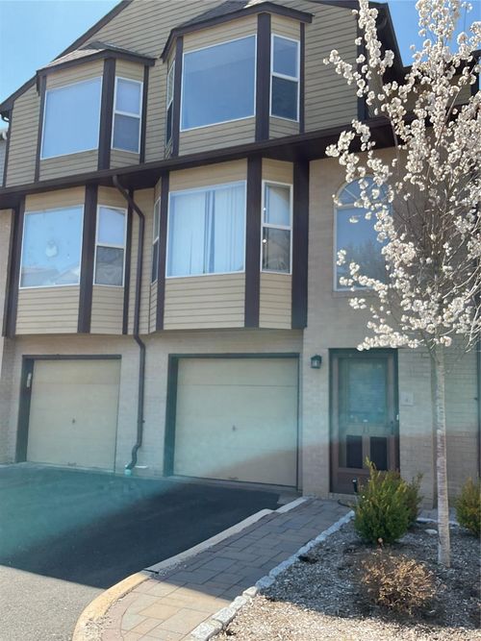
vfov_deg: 61.7
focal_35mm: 29
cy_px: 320
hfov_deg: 48.2
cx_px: 240
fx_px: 537
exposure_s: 1/635
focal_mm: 3
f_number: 1.8
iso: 16
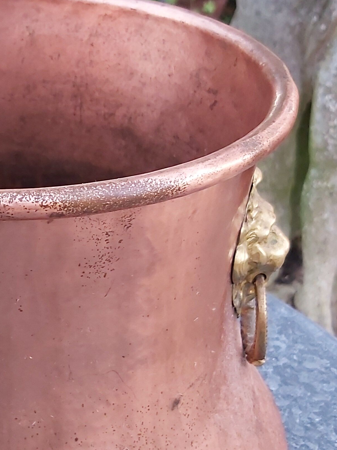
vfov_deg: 29.8
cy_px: 247
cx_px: 22
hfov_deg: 22.0
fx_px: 844
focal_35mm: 65
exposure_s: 1/50
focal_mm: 3.92
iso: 200
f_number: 1.7
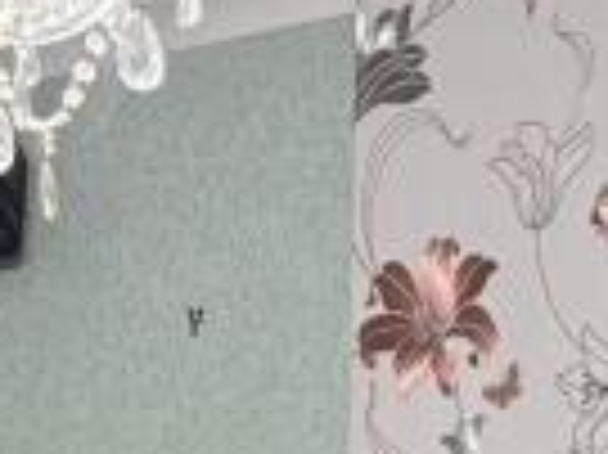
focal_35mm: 182
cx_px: 122
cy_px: 1272
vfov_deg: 7.4
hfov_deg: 10.8
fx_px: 3194
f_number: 1.78
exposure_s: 1/50
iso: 320
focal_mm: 6.76
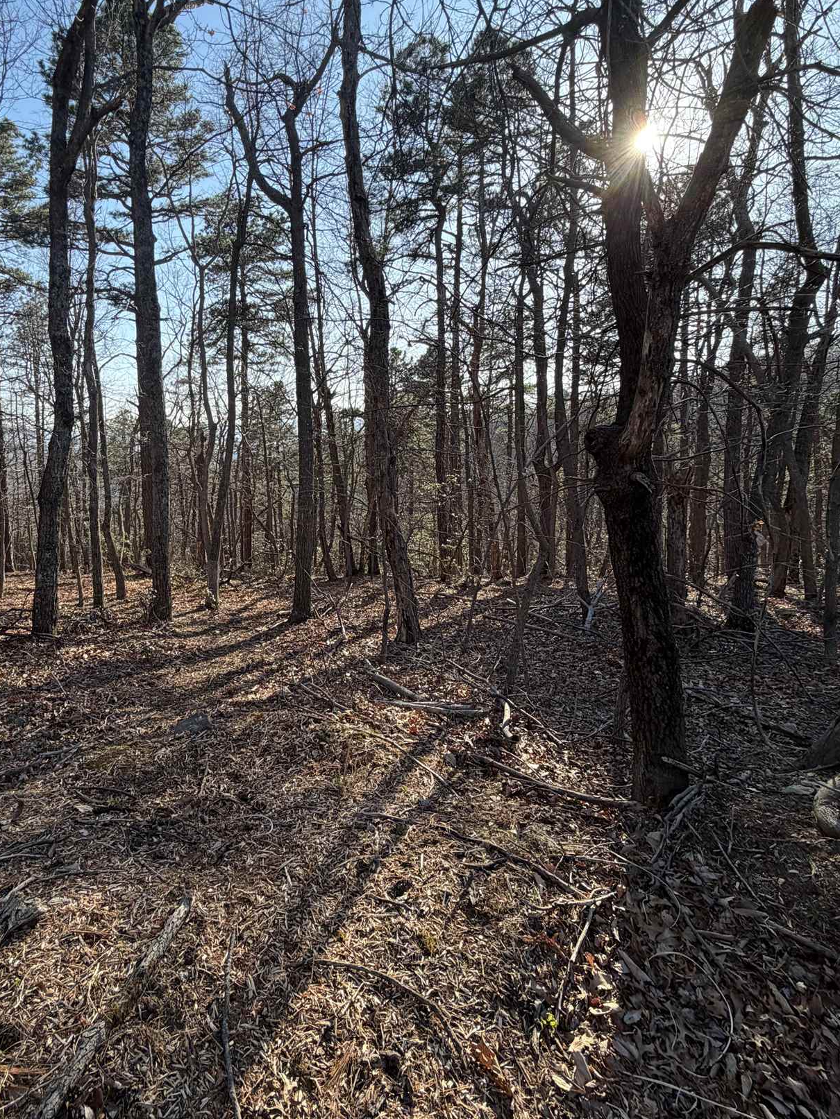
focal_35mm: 20
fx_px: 647
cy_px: 509
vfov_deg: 81.5
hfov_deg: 65.3
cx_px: 330
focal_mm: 2.22
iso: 50
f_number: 2.2
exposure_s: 1/502
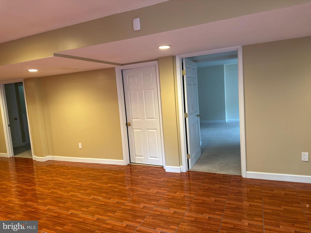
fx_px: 216
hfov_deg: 71.6
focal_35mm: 24
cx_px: 156
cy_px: 116
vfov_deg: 56.8
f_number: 1.78
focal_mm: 6.76
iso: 160
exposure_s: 1/60
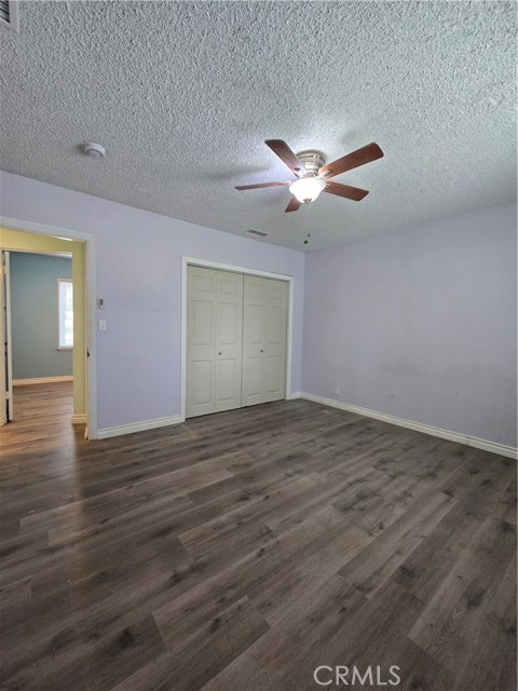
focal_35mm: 13
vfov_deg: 106.2
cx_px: 259
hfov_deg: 89.9
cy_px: 346
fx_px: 259
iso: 200
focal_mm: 2.2
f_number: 2.2
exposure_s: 1/60
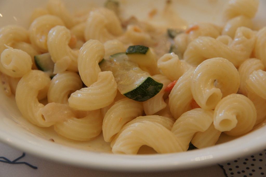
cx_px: 133
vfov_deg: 13.0
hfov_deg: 19.5
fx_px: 775
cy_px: 88
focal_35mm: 105
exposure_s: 1/30
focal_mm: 70
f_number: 8
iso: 1600
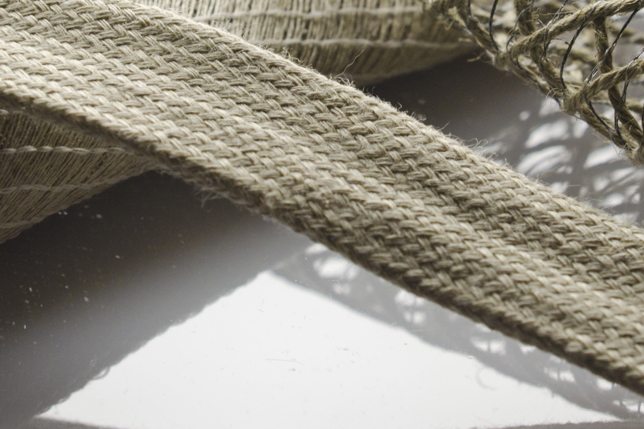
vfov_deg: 3.2
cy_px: 89
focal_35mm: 431
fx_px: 7709
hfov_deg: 4.8
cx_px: 424
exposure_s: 1/10
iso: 400
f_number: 8
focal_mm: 130
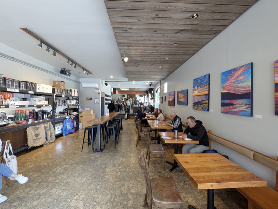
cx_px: 139
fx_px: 96
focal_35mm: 12
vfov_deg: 94.6
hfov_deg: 110.5
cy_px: 104
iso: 152
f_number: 1.95
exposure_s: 1/60
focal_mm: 2.23
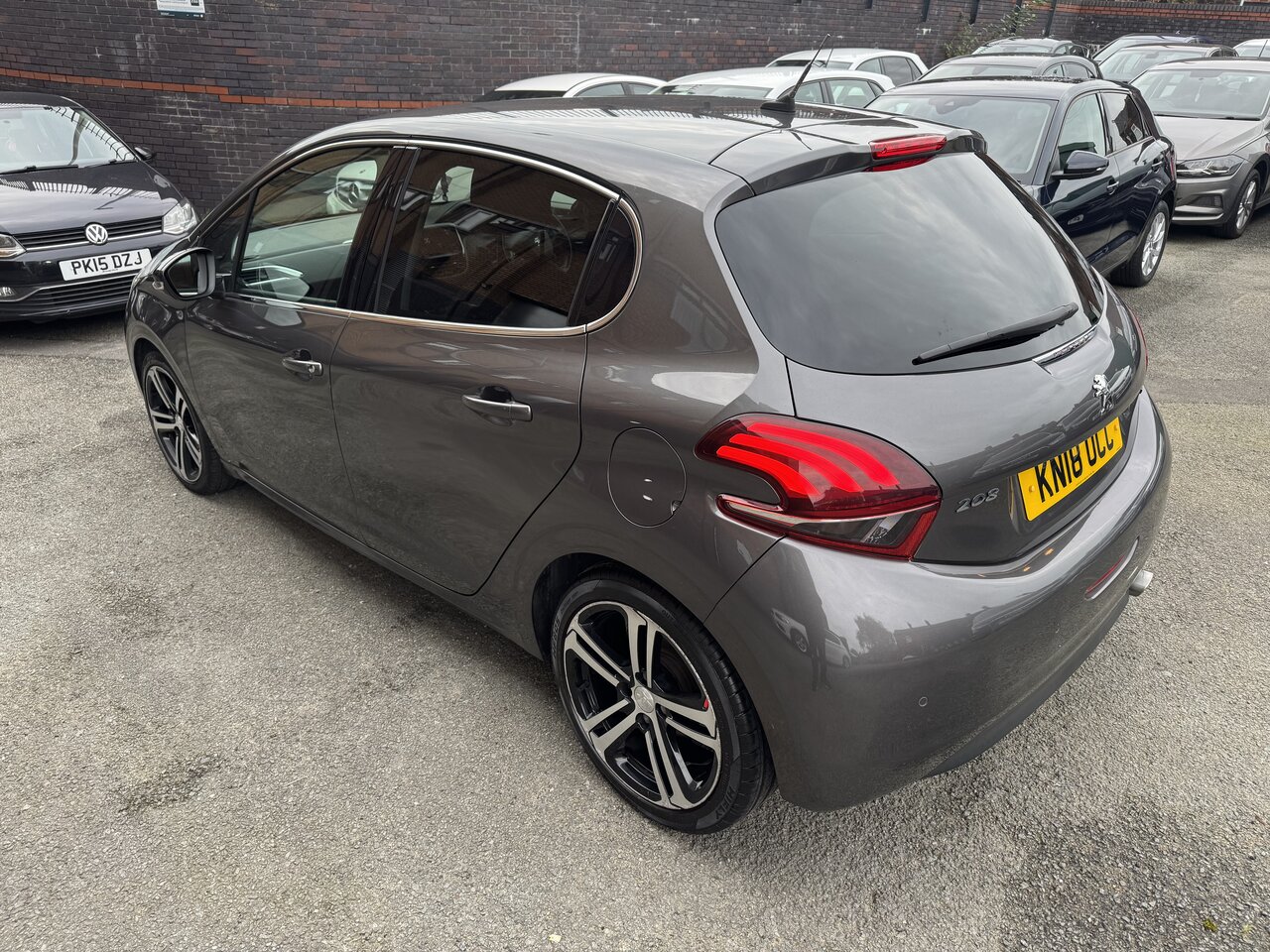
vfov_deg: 56.8
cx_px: 635
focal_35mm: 24
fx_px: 881
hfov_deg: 71.6
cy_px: 476
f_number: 1.78
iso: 80
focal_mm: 6.76
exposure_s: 1/383
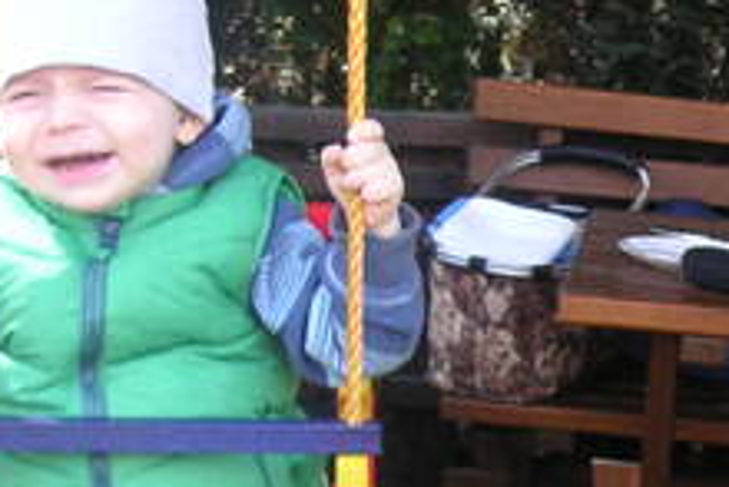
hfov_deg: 14.3
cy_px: 454
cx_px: 809
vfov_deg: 9.8
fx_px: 2837
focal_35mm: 140
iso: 50
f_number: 2.8
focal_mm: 6.1
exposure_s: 1/90
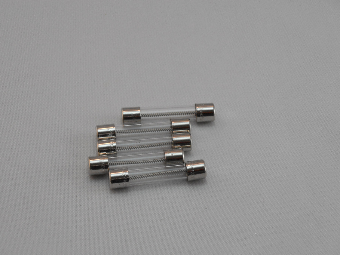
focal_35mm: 128
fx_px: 1257
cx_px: 156
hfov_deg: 15.4
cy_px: 152
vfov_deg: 11.6
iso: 280
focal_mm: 18.2
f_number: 5.8
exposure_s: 1/60
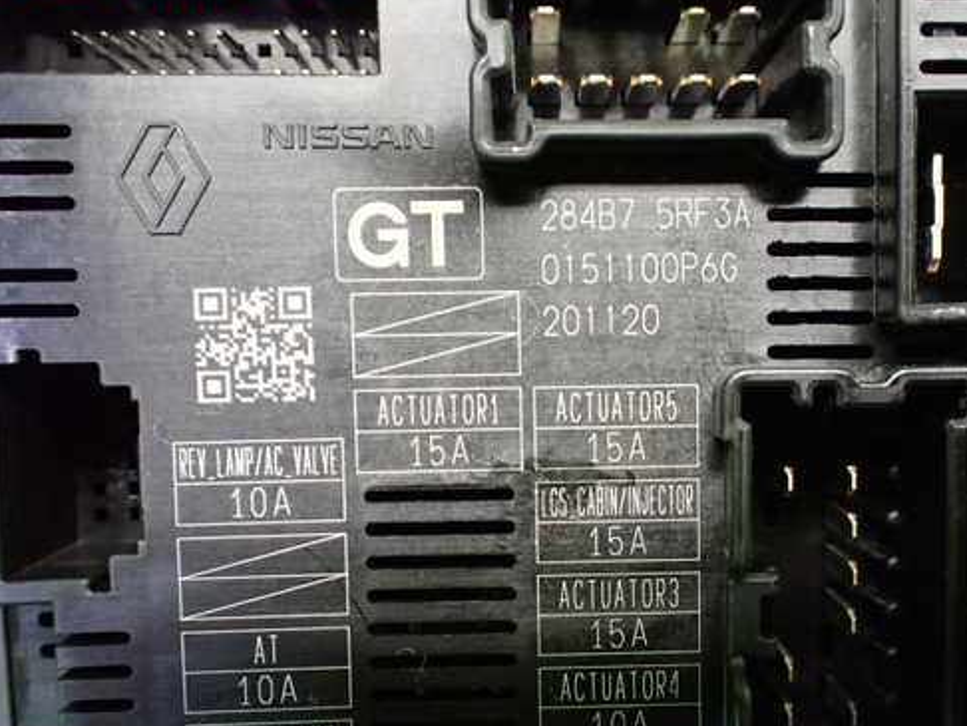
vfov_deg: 38.7
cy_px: 398
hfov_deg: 49.7
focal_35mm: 37
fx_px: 1034
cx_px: 591
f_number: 2.3
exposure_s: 1/30
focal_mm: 5.4
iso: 800
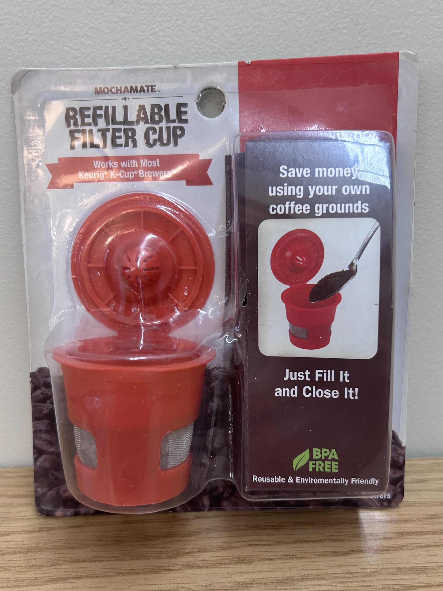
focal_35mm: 26
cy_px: 296
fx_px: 444
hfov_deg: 53.1
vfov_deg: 67.3
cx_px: 222
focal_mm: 5.7
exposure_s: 1/120
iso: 100
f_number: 1.5
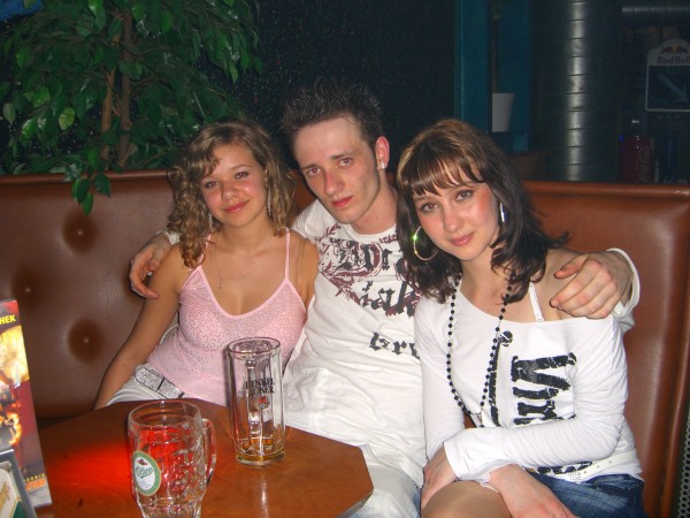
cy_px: 259
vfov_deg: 37.7
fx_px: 757
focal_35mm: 38
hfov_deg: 49.0
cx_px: 345
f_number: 2.8
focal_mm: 7.9
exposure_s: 1/60
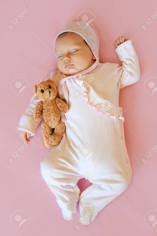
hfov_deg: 27.0
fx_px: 327
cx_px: 78
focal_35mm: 50
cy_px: 118
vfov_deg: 39.6
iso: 200
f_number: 5
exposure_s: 1/40
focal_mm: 50
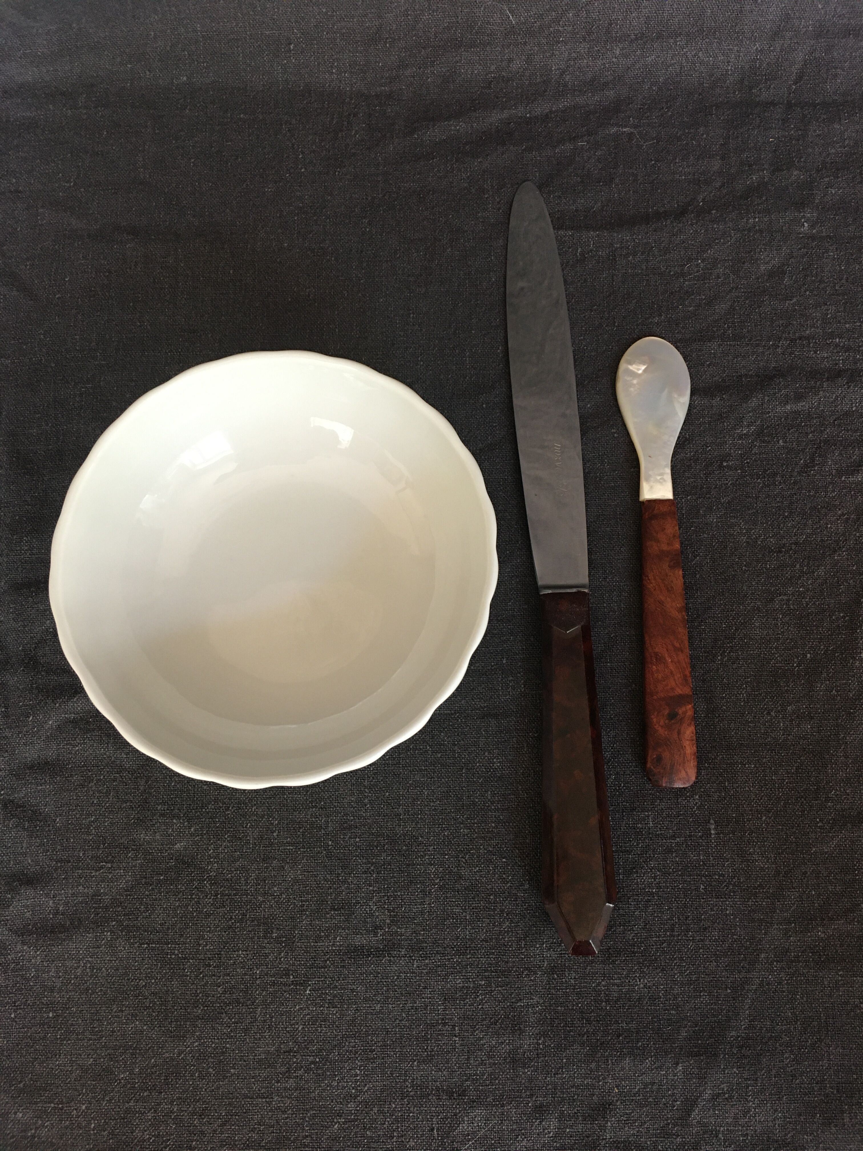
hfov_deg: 48.2
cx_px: 432
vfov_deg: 61.7
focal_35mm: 29
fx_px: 964
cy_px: 576
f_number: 2.2
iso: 160
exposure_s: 1/33
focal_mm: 4.15
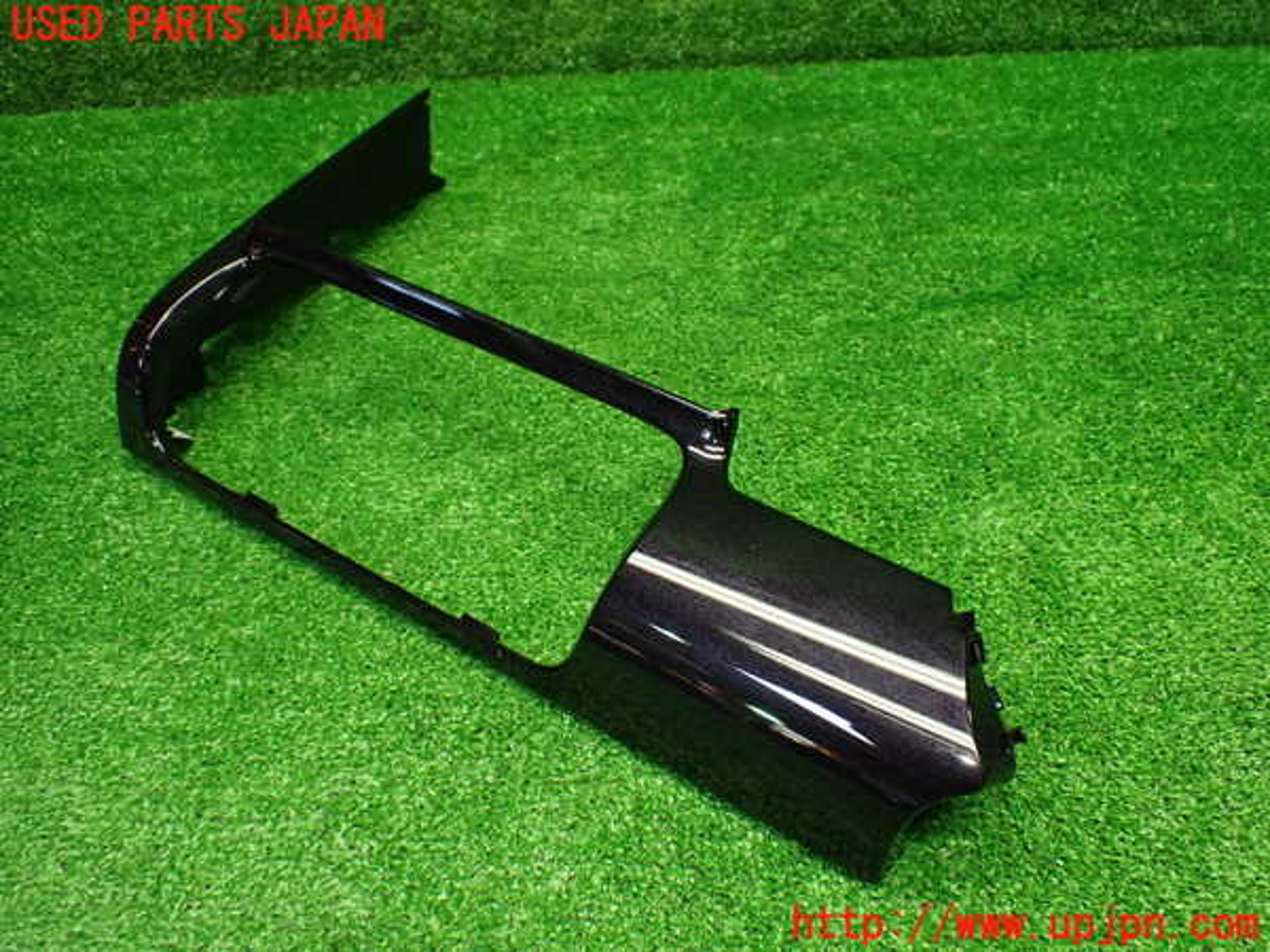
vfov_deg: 46.8
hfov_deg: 60.0
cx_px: 635
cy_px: 476
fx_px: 1101
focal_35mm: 30
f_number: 2.3
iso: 640
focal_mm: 5.4
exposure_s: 1/125
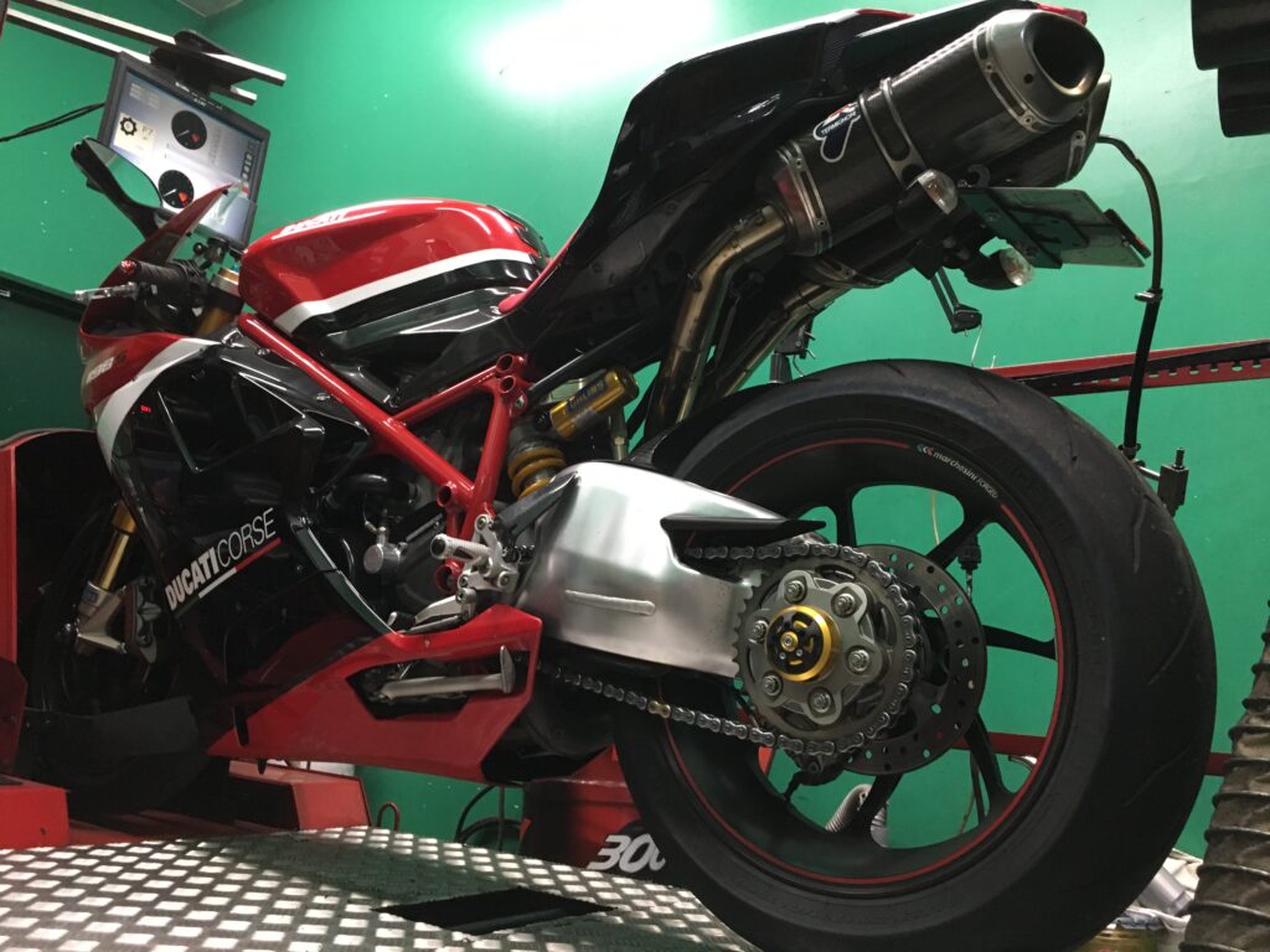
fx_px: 1064
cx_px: 635
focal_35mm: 29
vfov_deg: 48.2
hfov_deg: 61.7
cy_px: 476
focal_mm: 4.15
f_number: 2.2
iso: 250
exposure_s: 1/33
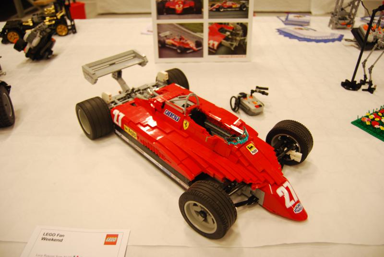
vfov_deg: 48.1
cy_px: 128
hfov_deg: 67.3
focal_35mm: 27
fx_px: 288
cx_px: 192
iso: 450
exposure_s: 1/30
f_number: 3.5
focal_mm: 18
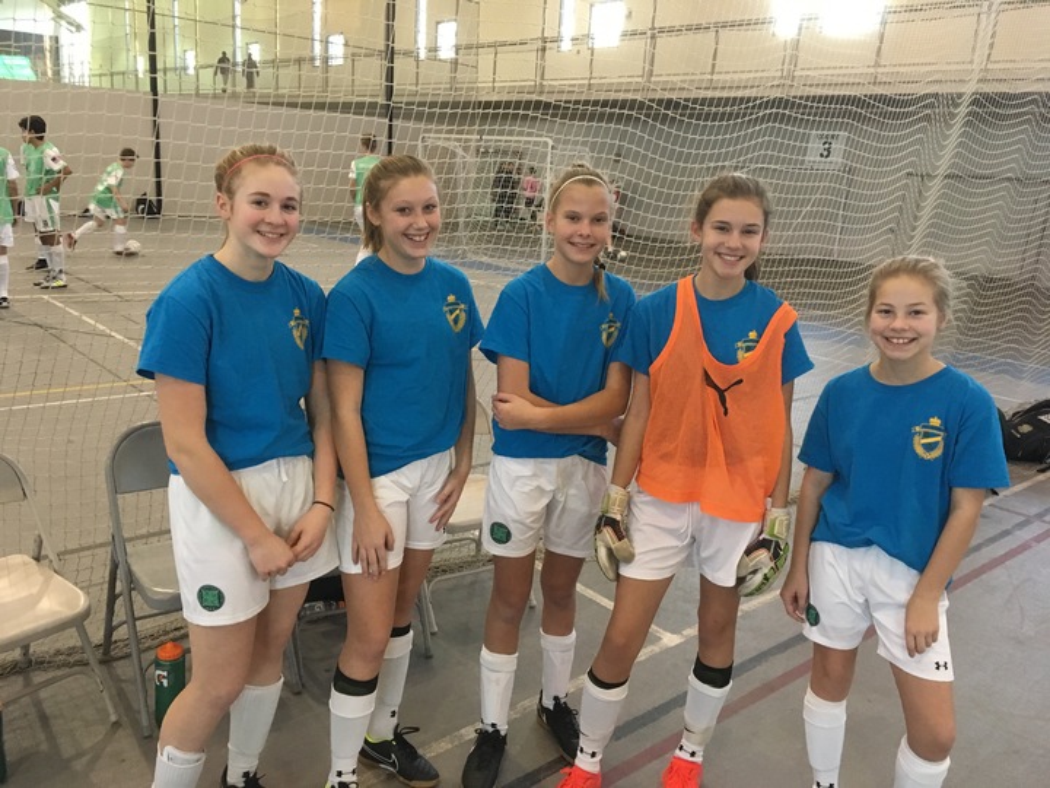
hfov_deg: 61.7
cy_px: 394
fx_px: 880
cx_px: 525
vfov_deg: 48.2
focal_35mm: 29
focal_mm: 4.15
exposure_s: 1/30
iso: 200
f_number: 2.2
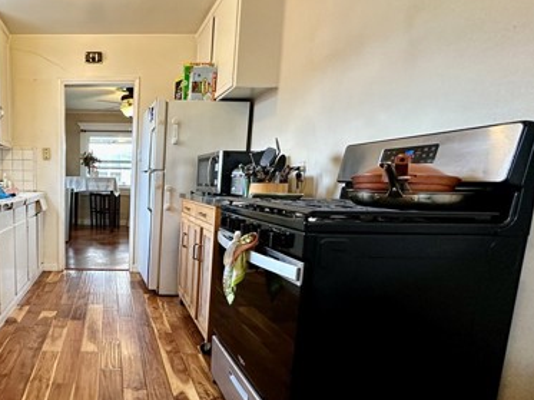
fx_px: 370
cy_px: 239
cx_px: 97
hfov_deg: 64.5
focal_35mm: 24
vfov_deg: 56.3
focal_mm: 2.22
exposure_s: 1/60
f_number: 2.2
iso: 320
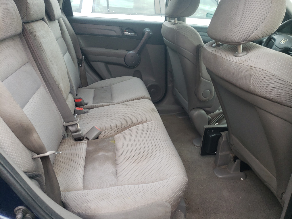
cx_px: 146
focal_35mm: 26
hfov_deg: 67.3
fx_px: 219
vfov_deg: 53.1
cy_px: 110
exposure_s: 1/185
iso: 50
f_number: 1.5
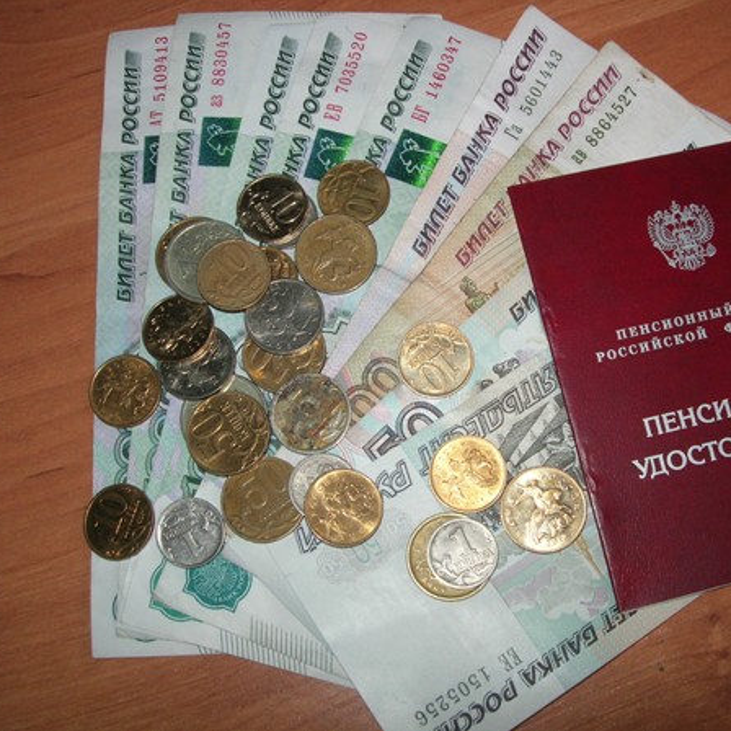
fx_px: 1075
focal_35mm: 45
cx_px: 478
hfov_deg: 37.2
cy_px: 366
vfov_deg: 37.6
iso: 200
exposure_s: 1/60.1
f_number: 4.8
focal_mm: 7.8
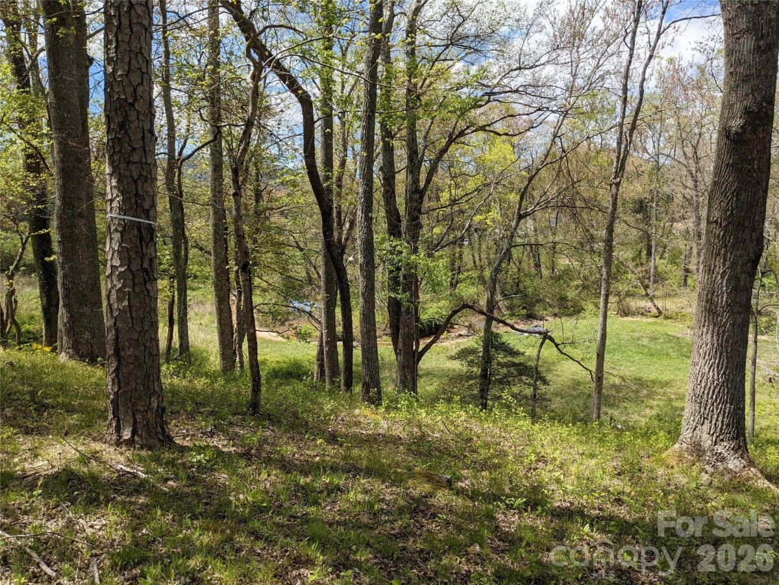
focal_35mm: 27
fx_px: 608
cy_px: 292
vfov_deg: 51.4
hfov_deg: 65.3
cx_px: 390
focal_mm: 4.38
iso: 48
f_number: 1.73
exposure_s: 1/1957
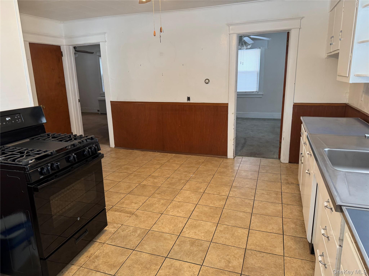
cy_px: 138
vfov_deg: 56.8
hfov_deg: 71.6
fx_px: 256
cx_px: 184
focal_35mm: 24
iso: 250
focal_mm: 6.76
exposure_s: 1/60
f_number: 1.78
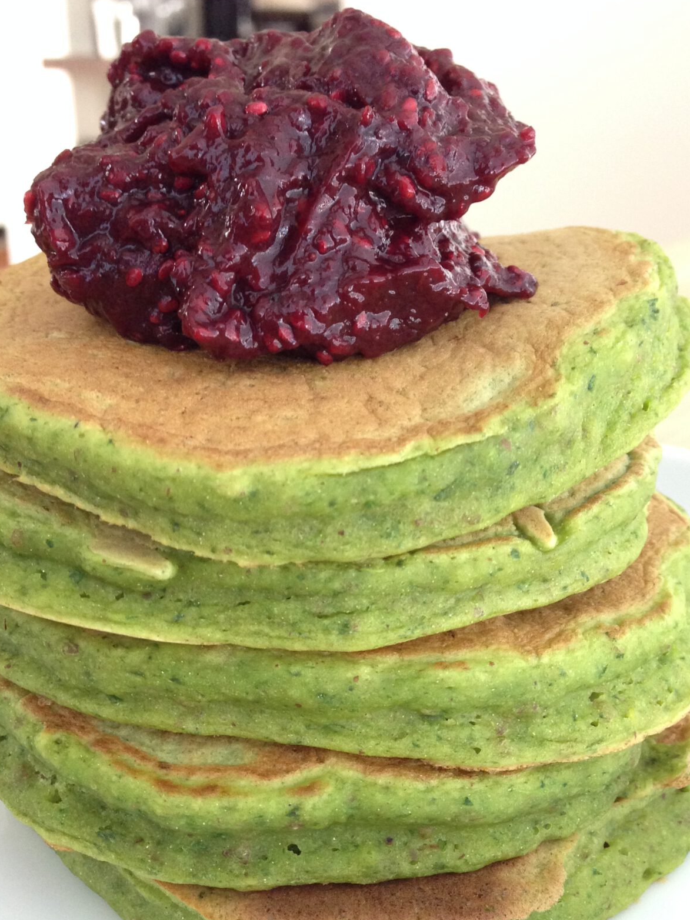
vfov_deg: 41.9
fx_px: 1196
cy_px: 554
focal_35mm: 45
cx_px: 324
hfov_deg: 32.2
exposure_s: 1/20
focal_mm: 4.12
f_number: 2.4
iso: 200
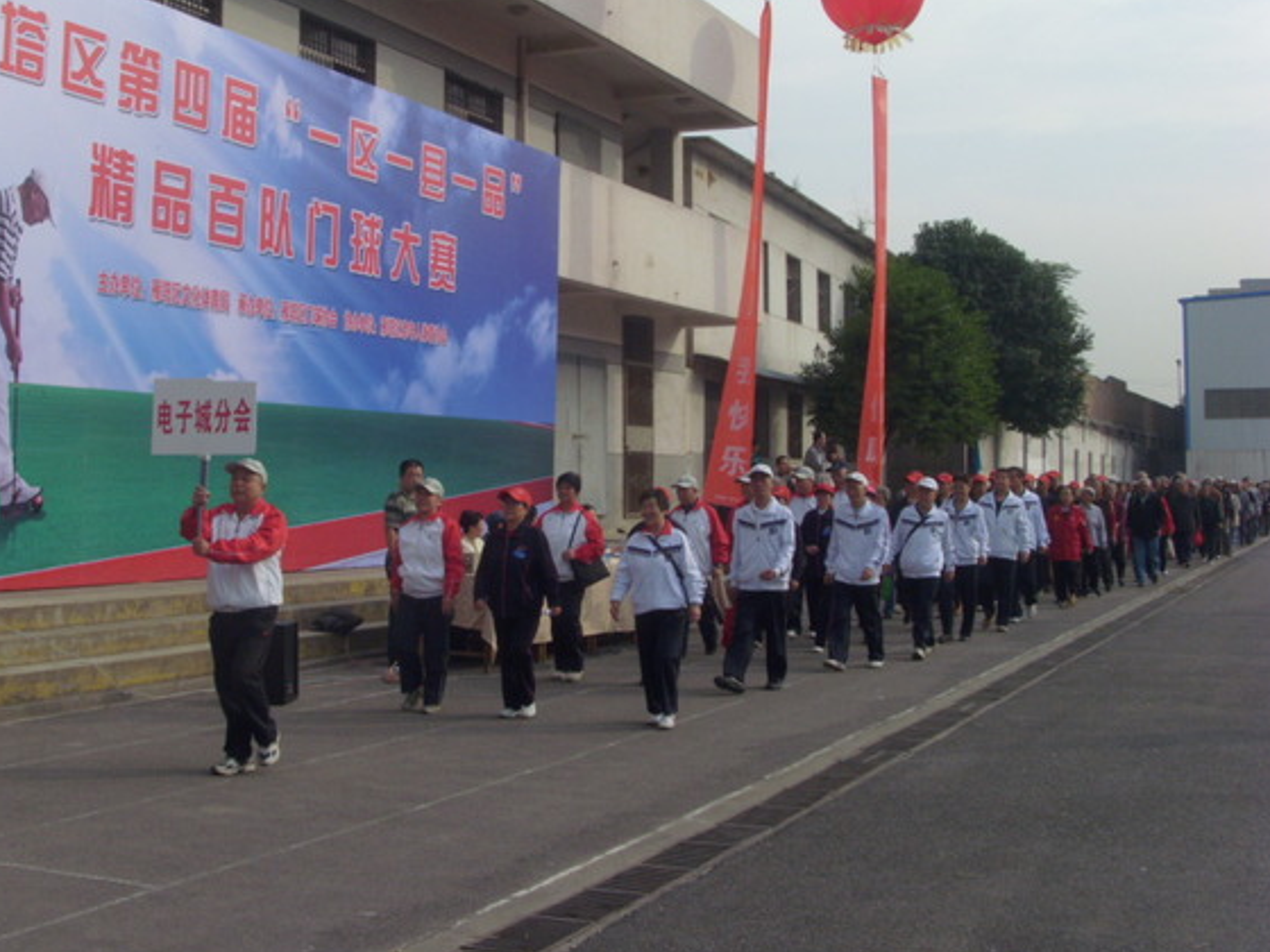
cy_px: 380
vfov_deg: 32.1
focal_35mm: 45
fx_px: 1651
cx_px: 492
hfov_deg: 41.8
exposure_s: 1/250
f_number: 5.5
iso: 80
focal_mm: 6
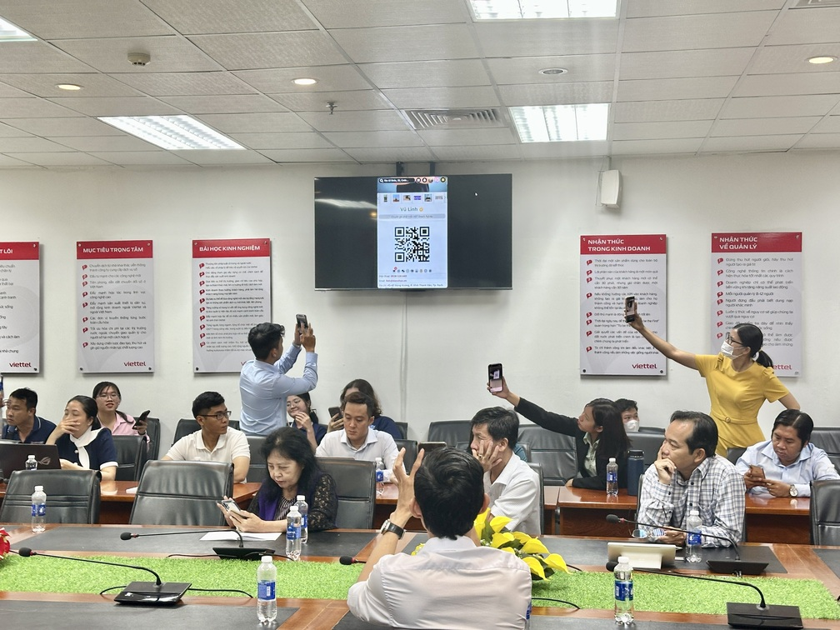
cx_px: 420
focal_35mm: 48
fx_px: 1165
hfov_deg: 39.7
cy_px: 315
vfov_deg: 30.3
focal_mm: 6.86
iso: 80
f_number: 1.78
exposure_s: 1/50
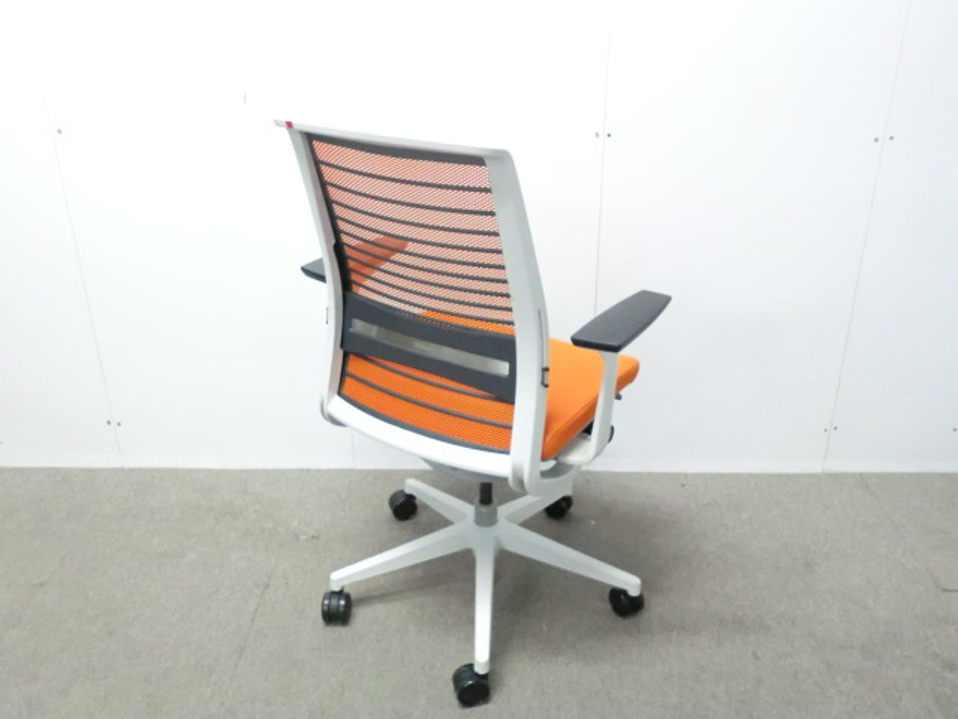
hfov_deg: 56.8
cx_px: 479
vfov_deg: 44.2
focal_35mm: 32
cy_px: 360
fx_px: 886
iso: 800
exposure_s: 1/30
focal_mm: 5.8
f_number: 3.5
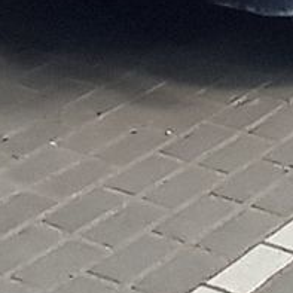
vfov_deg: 16.8
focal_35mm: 86
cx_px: 189
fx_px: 824
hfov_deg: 20.1
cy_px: -229
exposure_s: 1/769
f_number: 2.2
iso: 51
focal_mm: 1.65
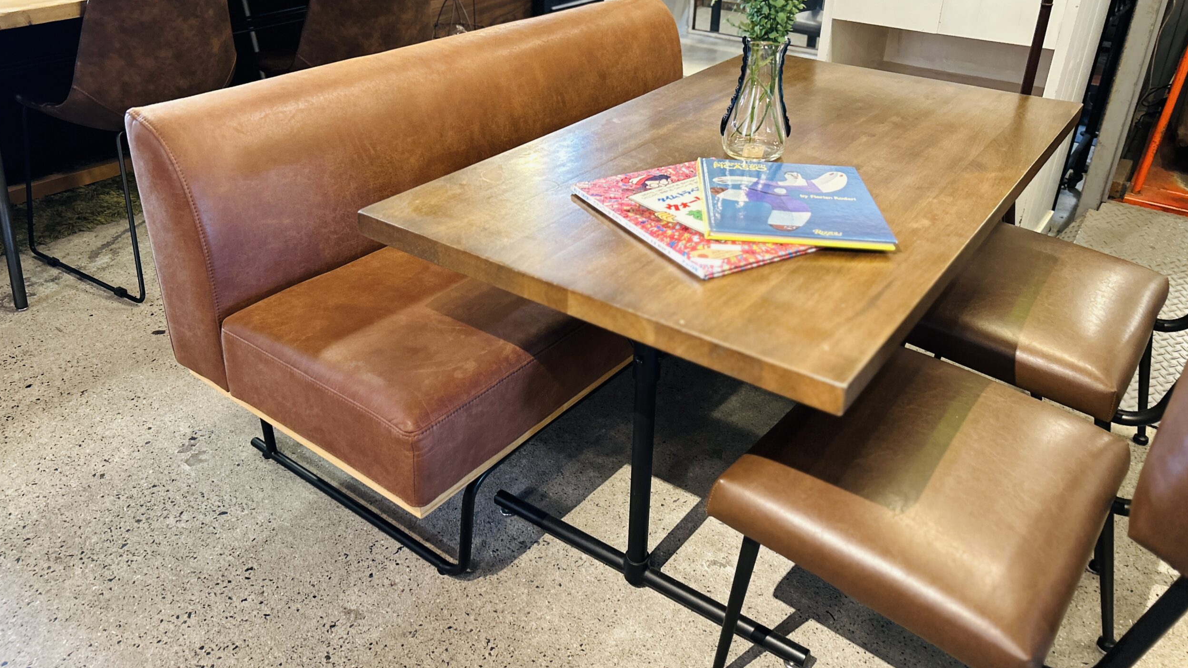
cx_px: 586
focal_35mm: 29
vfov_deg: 40.1
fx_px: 914
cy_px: 276
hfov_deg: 66.1
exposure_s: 1/60
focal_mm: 5.7
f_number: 1.5
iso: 320
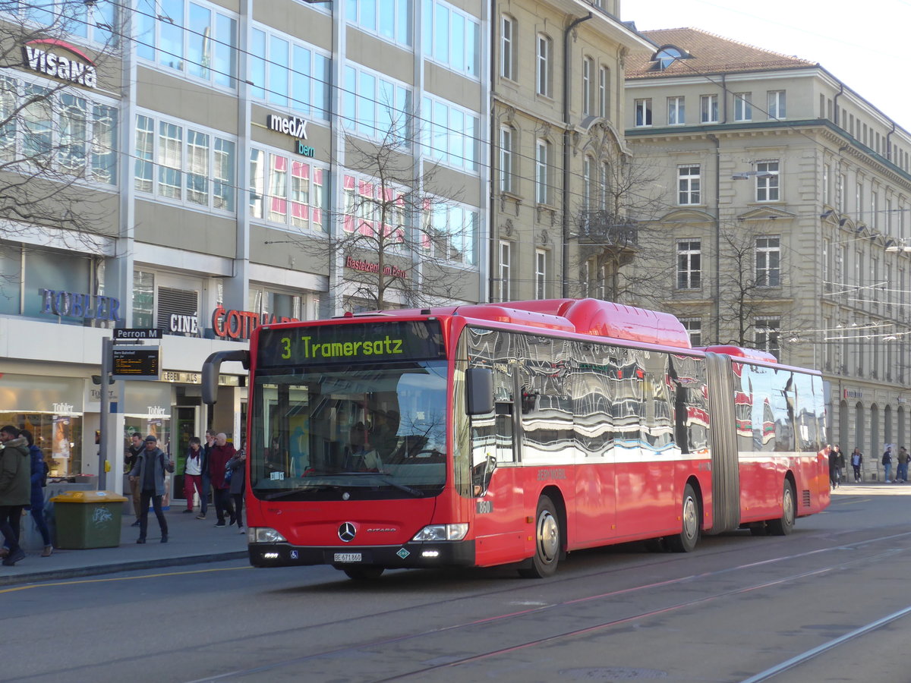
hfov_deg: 24.4
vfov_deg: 18.4
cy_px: 342
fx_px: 2105
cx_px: 456
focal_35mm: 80
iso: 250
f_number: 4.4
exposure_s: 1/320
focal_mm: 16
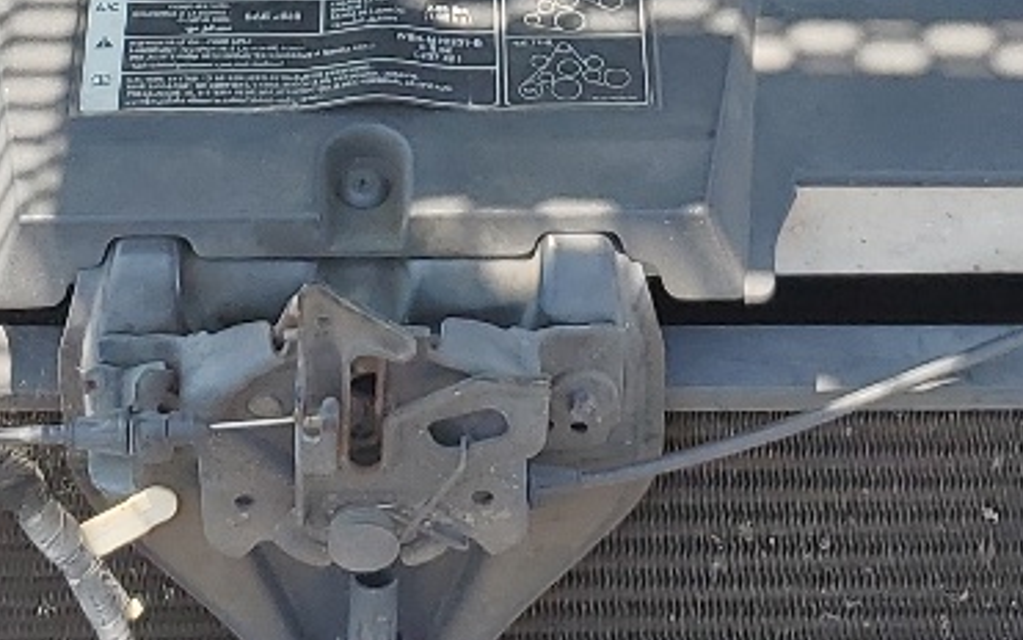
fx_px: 3318
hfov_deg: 17.5
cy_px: -196
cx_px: 425
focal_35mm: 119
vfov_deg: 10.8
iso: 50
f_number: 1.5
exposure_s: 1/769
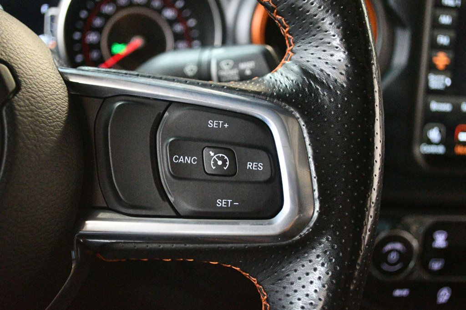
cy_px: 155
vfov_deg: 26.5
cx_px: 233
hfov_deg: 38.9
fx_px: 660
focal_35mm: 51
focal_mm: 34
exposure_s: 1/60
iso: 11400
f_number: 5
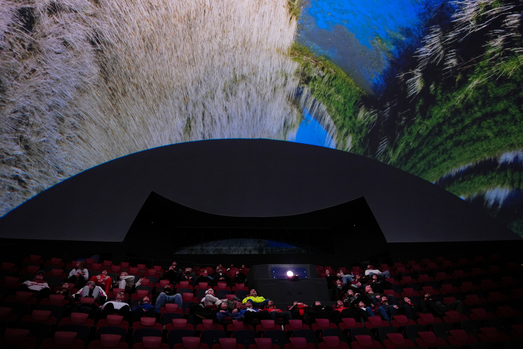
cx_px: 262
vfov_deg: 53.1
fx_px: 349
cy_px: 174
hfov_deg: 73.7
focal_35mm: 24
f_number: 1.8
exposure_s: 1/25
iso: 2500
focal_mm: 24
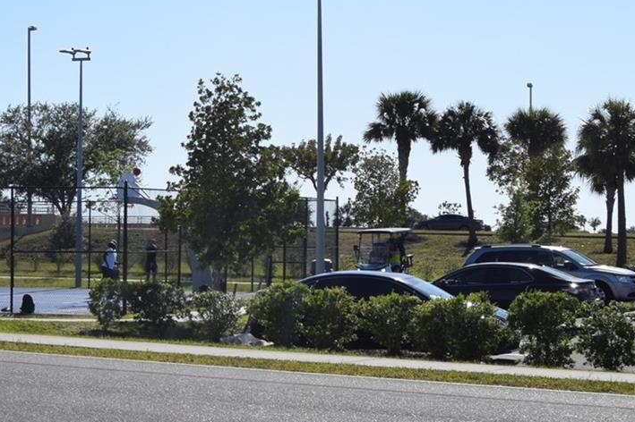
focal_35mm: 88
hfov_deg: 22.9
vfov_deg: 15.5
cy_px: 197
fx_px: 1551
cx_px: 157
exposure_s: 1/500
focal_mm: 26
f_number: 11
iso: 200
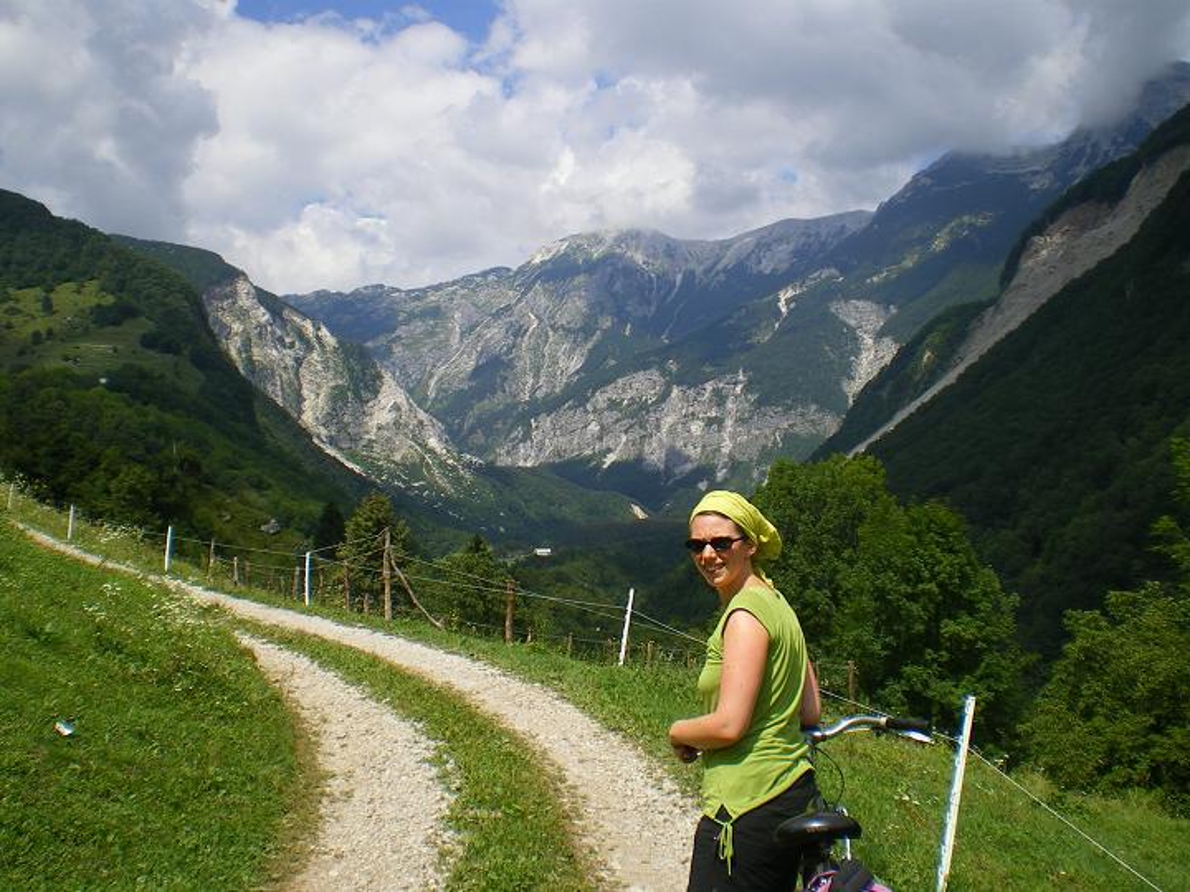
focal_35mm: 38
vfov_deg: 37.7
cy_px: 446
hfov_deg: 49.0
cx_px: 595
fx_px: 1306
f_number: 4.6
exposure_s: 1/400
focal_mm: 6.3
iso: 64
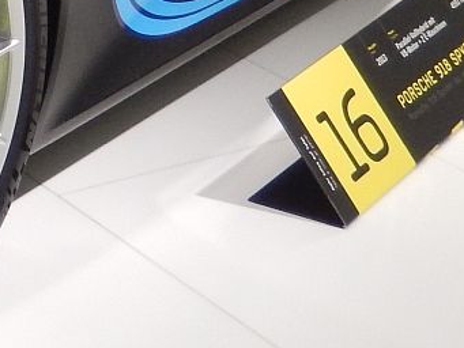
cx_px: -336
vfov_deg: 9.6
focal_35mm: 150
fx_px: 2011
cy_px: -162
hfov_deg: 12.2
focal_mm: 5.7
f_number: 3.8
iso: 360
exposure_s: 1/30
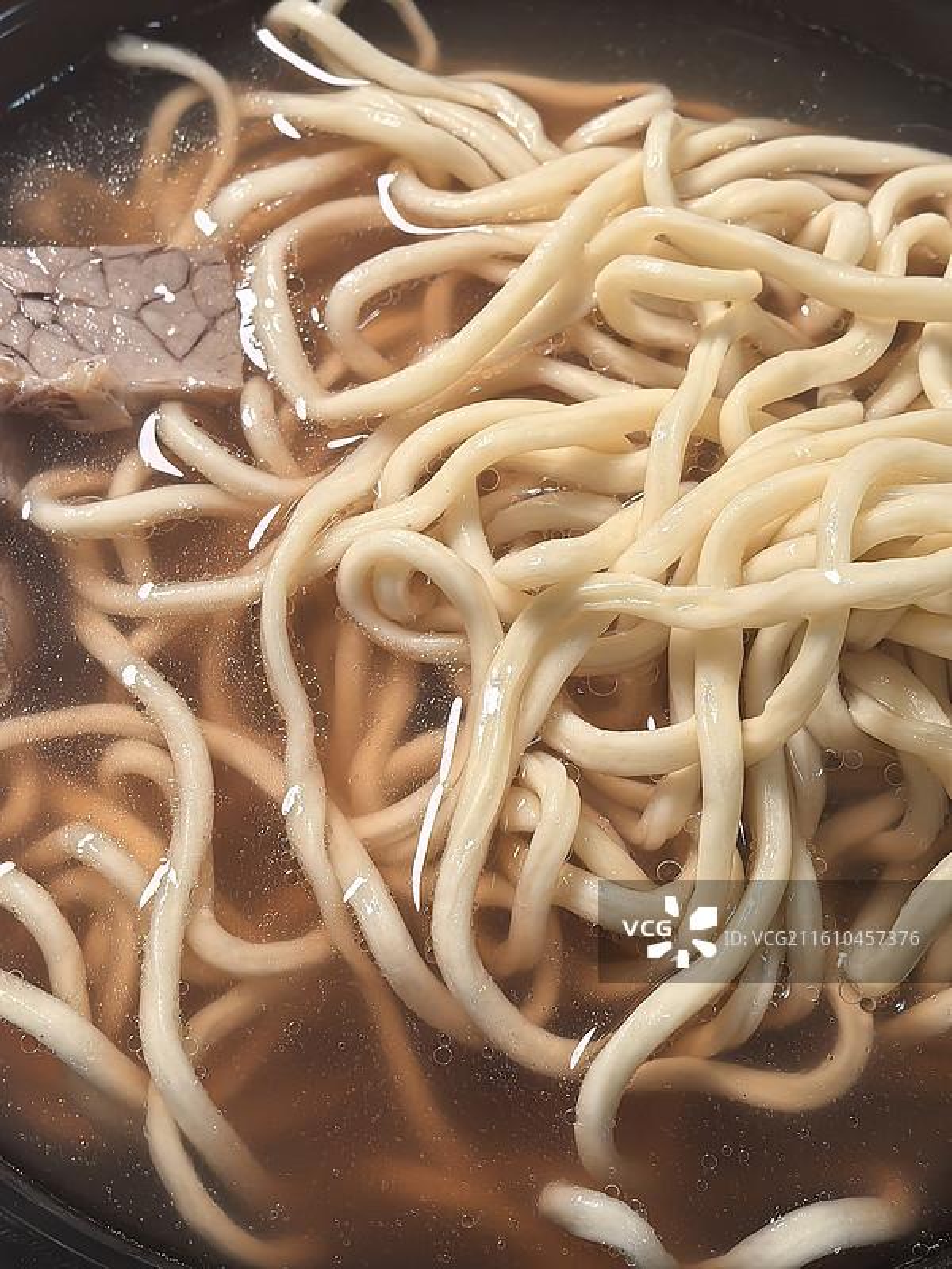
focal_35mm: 54
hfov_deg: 27.0
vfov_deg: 35.5
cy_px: 634
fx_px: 1980
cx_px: 476
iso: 250
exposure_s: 1/50
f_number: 4
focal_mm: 6.98
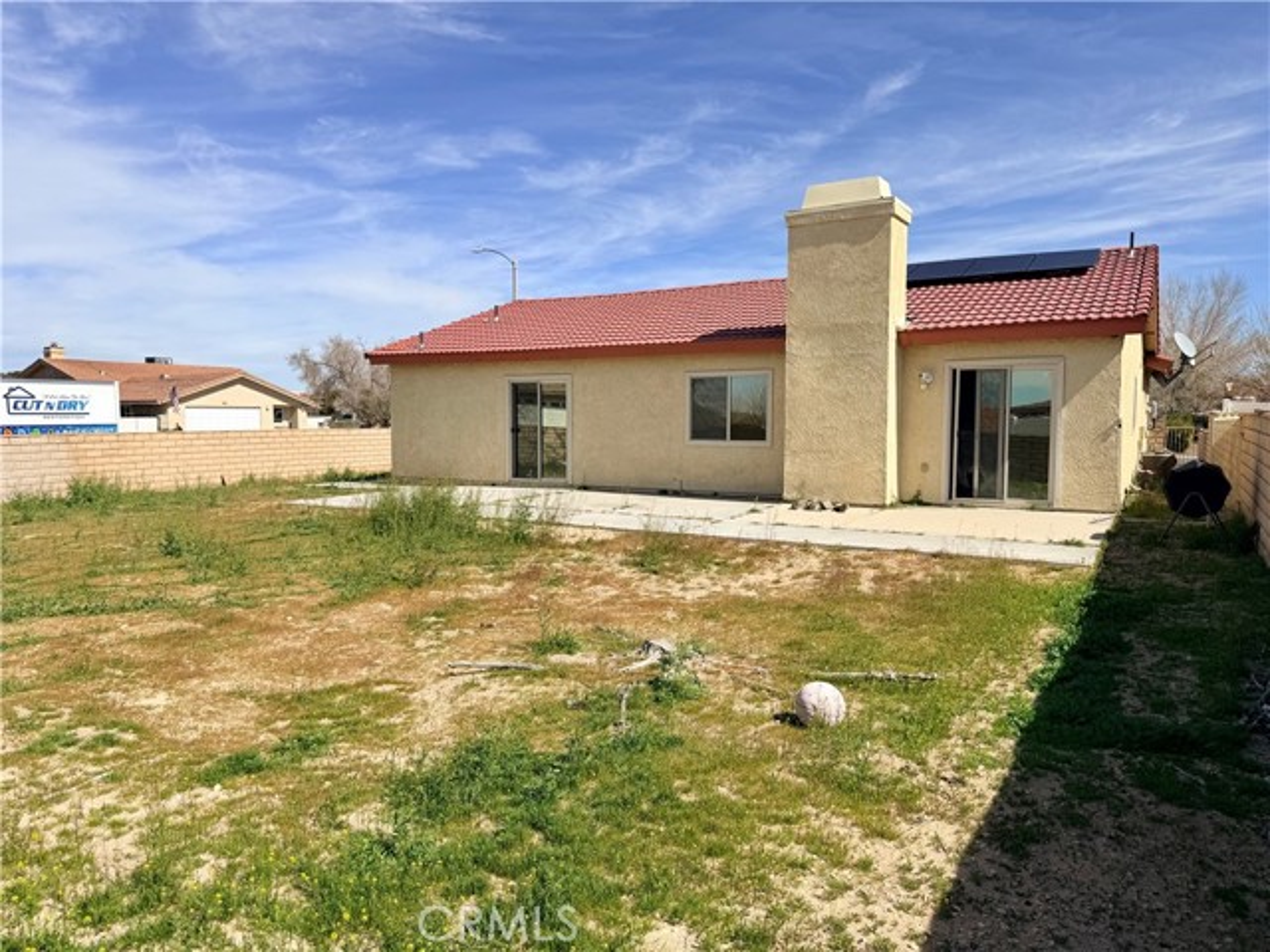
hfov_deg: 71.6
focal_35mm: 24
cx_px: 635
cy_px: 476
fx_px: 881
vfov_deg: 56.8
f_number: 1.78
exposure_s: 1/7353
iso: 80
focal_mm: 6.76
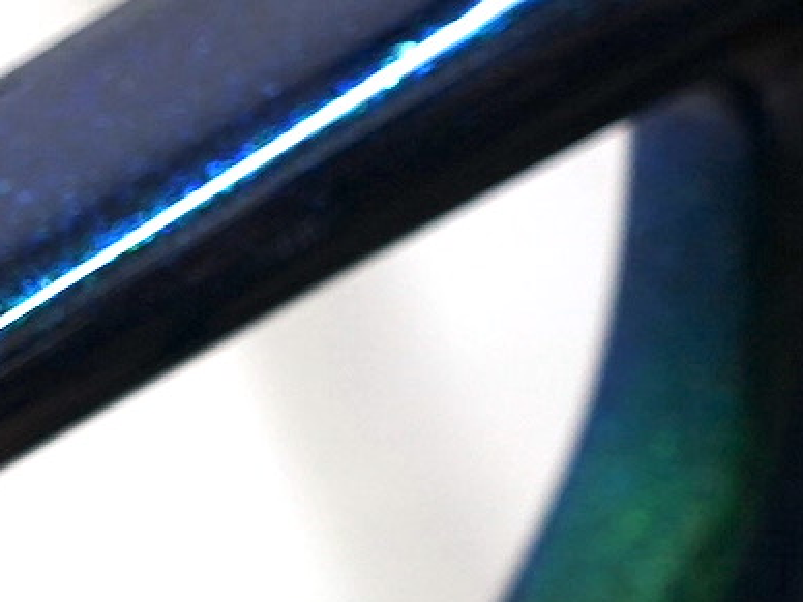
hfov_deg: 11.0
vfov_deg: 9.3
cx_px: -1016
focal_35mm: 156
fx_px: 3619
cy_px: 815
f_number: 4
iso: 640
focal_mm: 30
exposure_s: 1/60
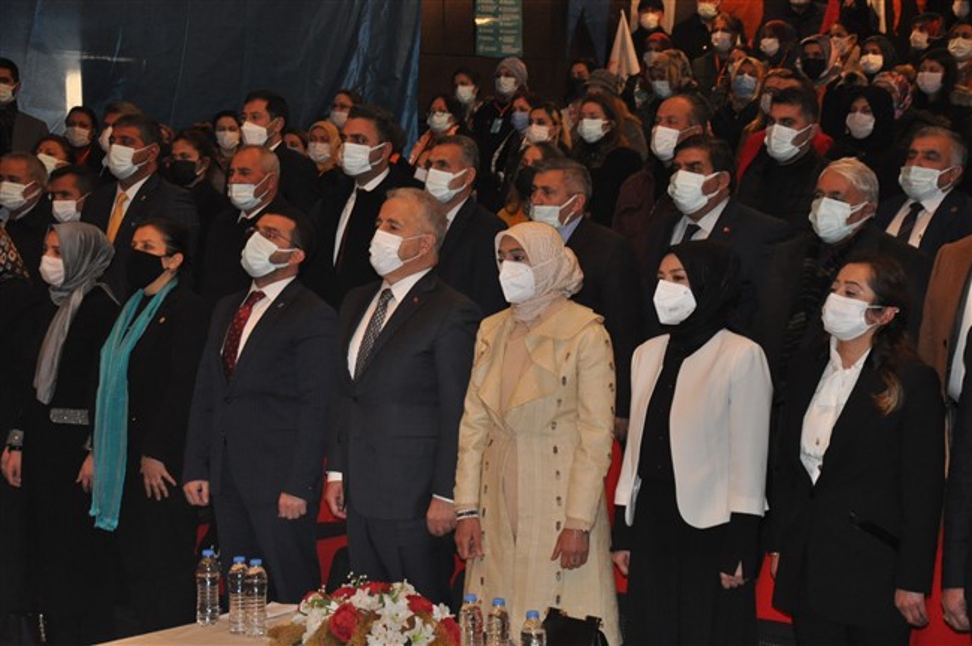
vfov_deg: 17.5
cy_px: 323
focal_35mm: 78
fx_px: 2104
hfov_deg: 26.0
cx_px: 486
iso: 1600
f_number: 5
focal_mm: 52
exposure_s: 1/60
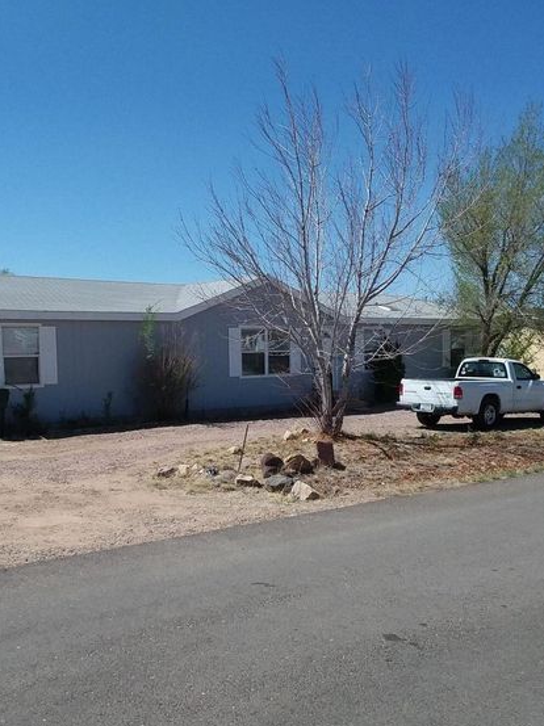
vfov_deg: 52.6
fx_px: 734
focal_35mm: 35
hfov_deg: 40.5
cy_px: 395
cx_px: 219
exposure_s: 1/2274
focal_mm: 2.47
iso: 40
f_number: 1.9
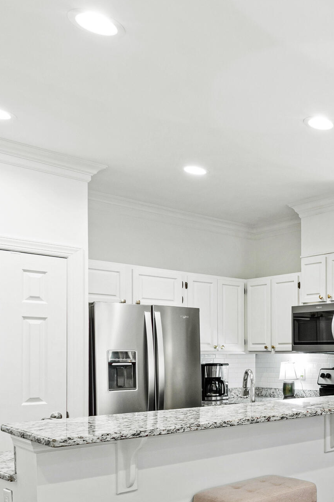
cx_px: 486
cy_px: 360
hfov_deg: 27.6
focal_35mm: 35
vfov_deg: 52.6
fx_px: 487
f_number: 8
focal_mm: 10
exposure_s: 1/1.25
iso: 100
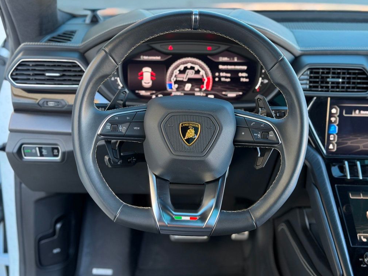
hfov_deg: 38.9
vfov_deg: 29.7
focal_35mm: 49
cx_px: 186
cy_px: 136
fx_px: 521
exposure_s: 1/60
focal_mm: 6.76
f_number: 1.78
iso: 125
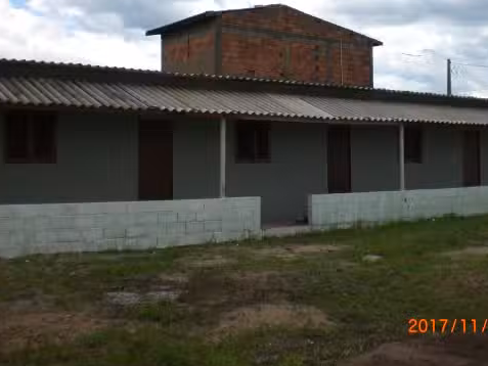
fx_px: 719
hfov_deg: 37.3
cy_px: 131
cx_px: 304
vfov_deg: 28.4
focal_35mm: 51
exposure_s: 1/400
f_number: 4.4
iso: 50
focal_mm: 6.3
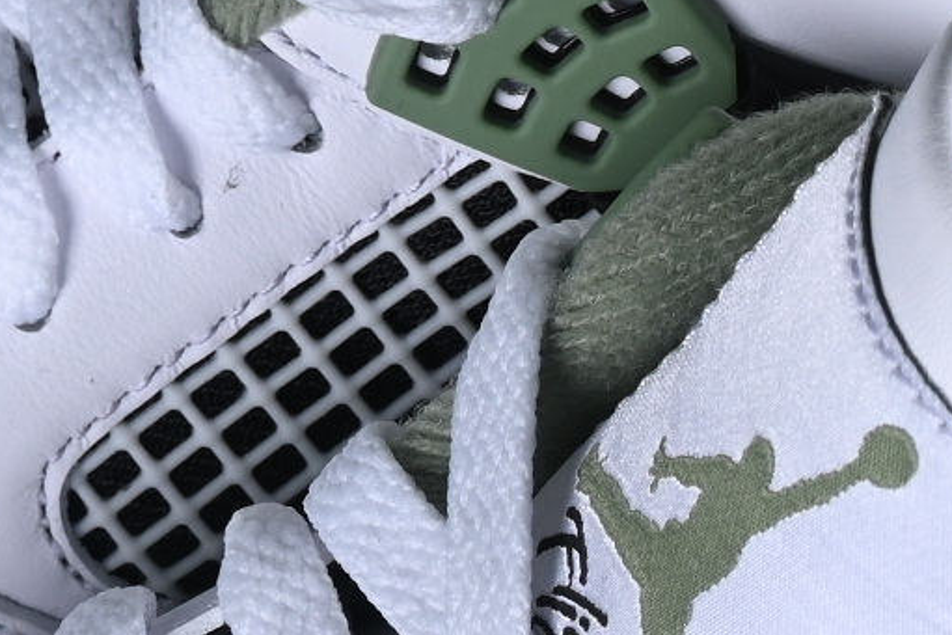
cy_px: 799
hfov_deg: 5.3
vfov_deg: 3.5
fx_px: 10369
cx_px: 320
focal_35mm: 392
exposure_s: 1/100
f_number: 8
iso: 160
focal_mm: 48
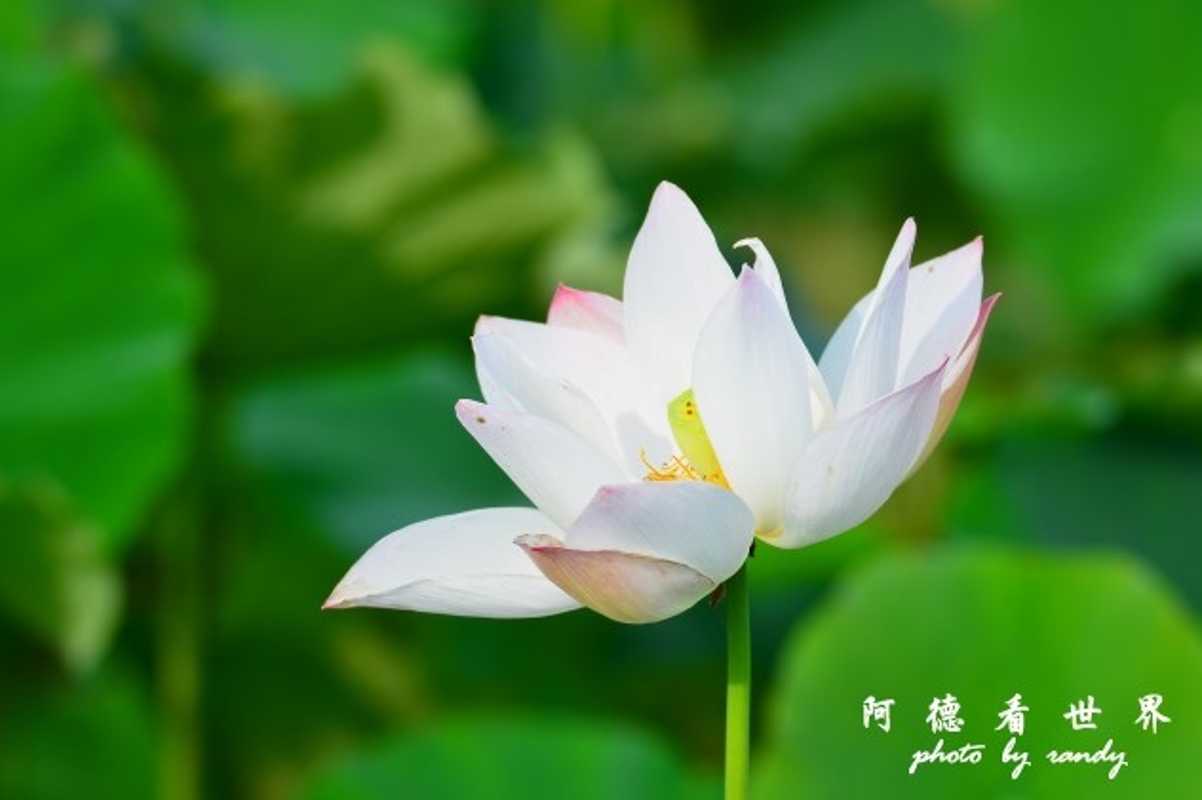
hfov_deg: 4.5
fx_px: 15187
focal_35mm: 455
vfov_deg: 3.0
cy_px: 399
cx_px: 603
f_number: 6.3
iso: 100
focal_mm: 300
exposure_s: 1/250
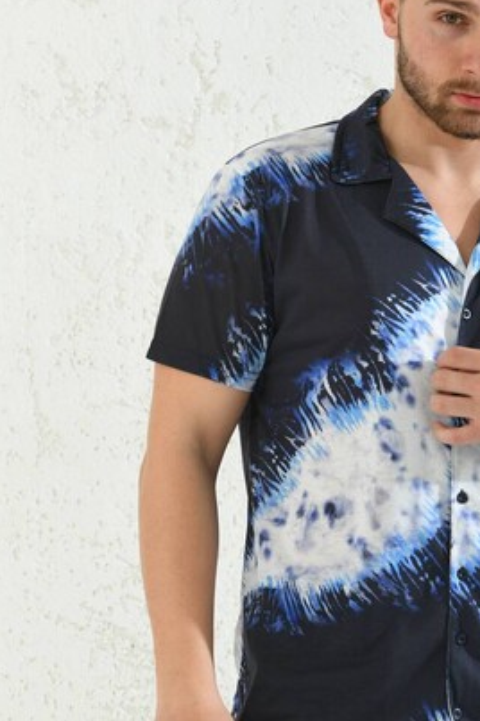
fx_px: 5970
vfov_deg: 6.9
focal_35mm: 298
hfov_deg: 4.6
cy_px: 392
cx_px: 383
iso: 100
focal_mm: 160
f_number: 7.1
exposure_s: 1/160
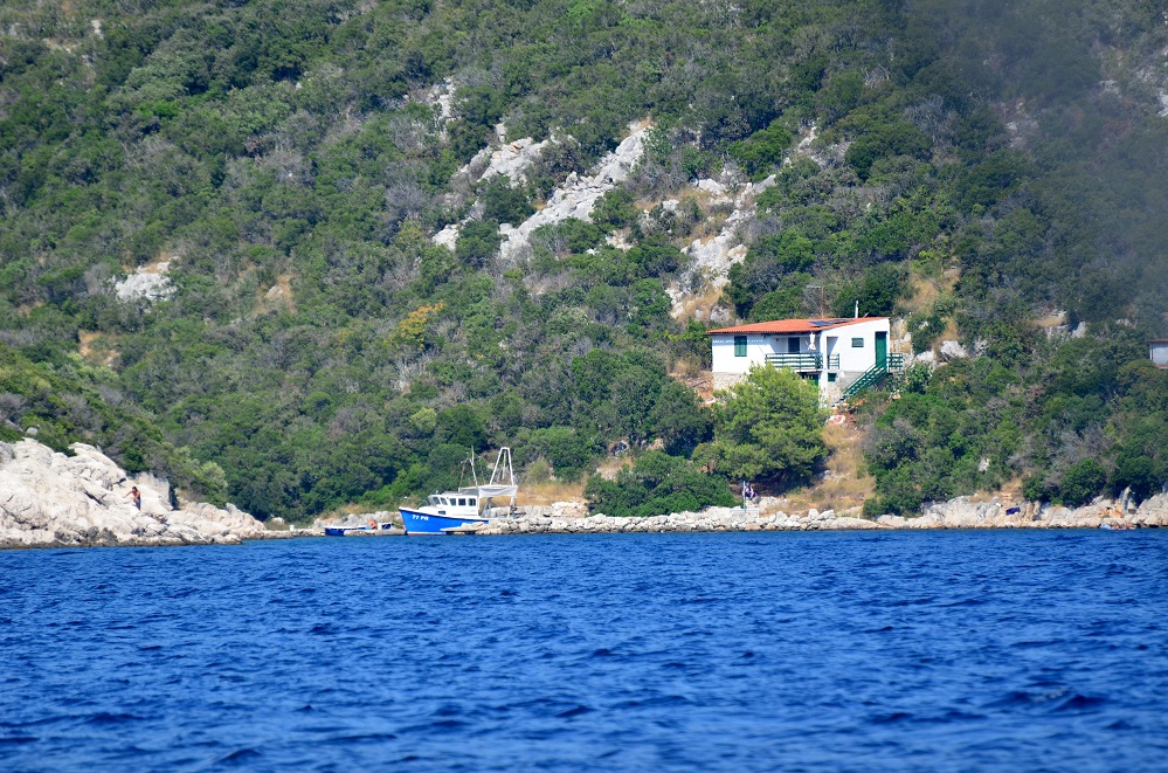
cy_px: 386
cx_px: 584
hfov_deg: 4.6
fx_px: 14565
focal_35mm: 450
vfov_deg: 3.0
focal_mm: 300
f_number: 5.6
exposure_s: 1/1250
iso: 400
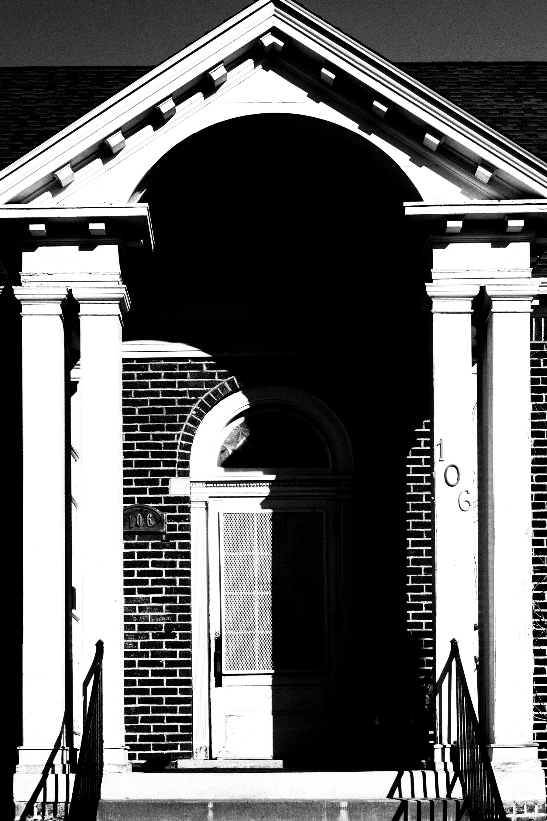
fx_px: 1208
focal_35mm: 53
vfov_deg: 37.5
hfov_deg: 25.5
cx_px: 274
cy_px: 410
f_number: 2.8
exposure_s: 1/5000
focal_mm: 35
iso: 250
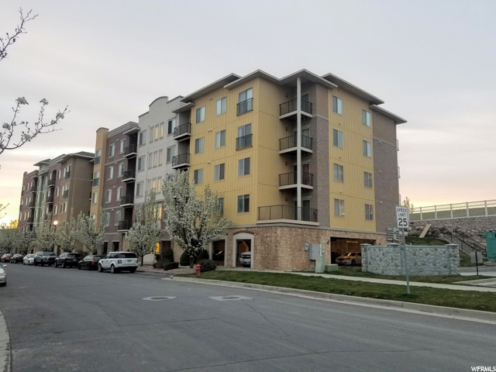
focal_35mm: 26
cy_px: 186
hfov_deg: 67.3
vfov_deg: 53.1
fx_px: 373
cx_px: 248
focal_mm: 4.25
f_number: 1.7
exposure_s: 1/60
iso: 100
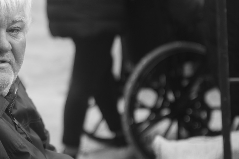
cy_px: 27
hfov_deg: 12.2
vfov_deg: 8.2
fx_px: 1109
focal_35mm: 167
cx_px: -2
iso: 800
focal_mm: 70
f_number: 2.8
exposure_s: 1/640
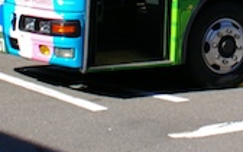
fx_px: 1013
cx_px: 229
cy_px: -64
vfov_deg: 8.4
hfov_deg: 13.5
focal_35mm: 153
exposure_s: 1/3000
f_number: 4
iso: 400
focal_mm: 28
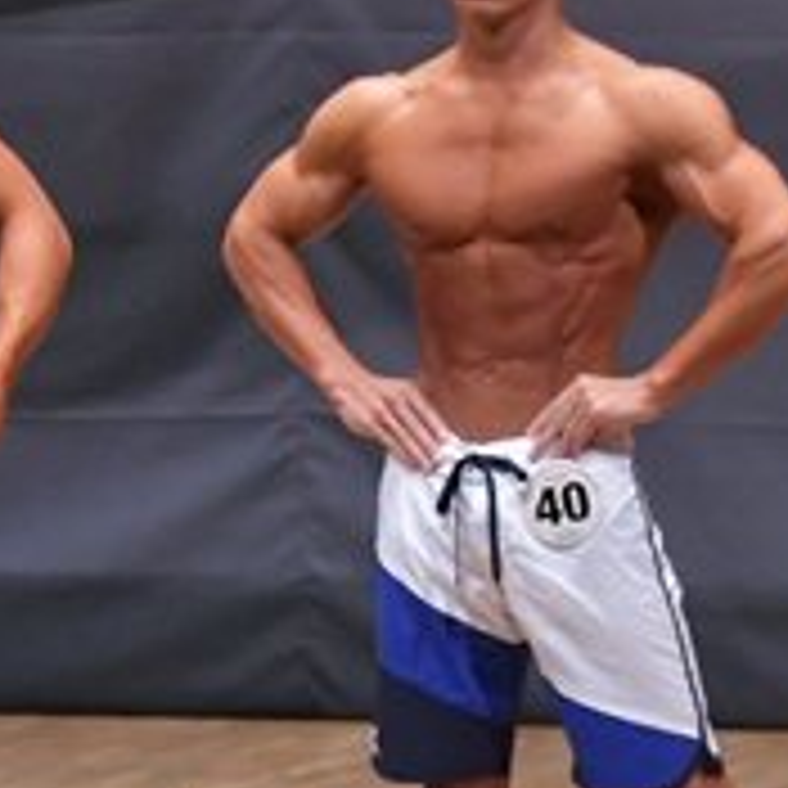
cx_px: 74
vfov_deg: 2.5
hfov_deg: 2.5
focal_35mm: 704
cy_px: 540
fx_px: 18131
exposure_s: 1/400
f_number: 5.6
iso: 8000
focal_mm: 125
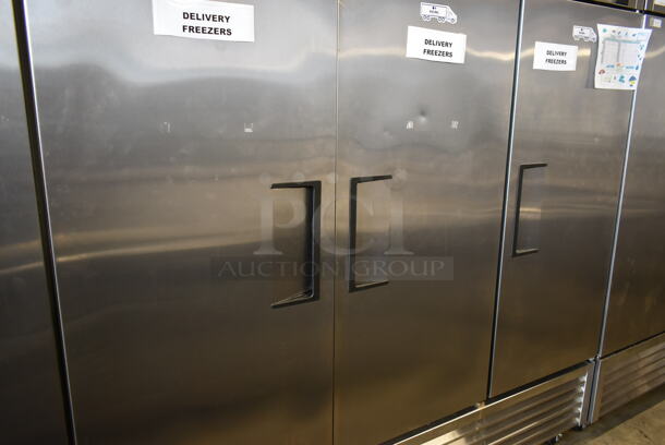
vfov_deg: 48.0
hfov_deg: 67.3
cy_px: 222
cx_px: 332
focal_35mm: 27
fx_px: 499
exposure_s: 1/30
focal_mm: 18
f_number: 3.5
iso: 640
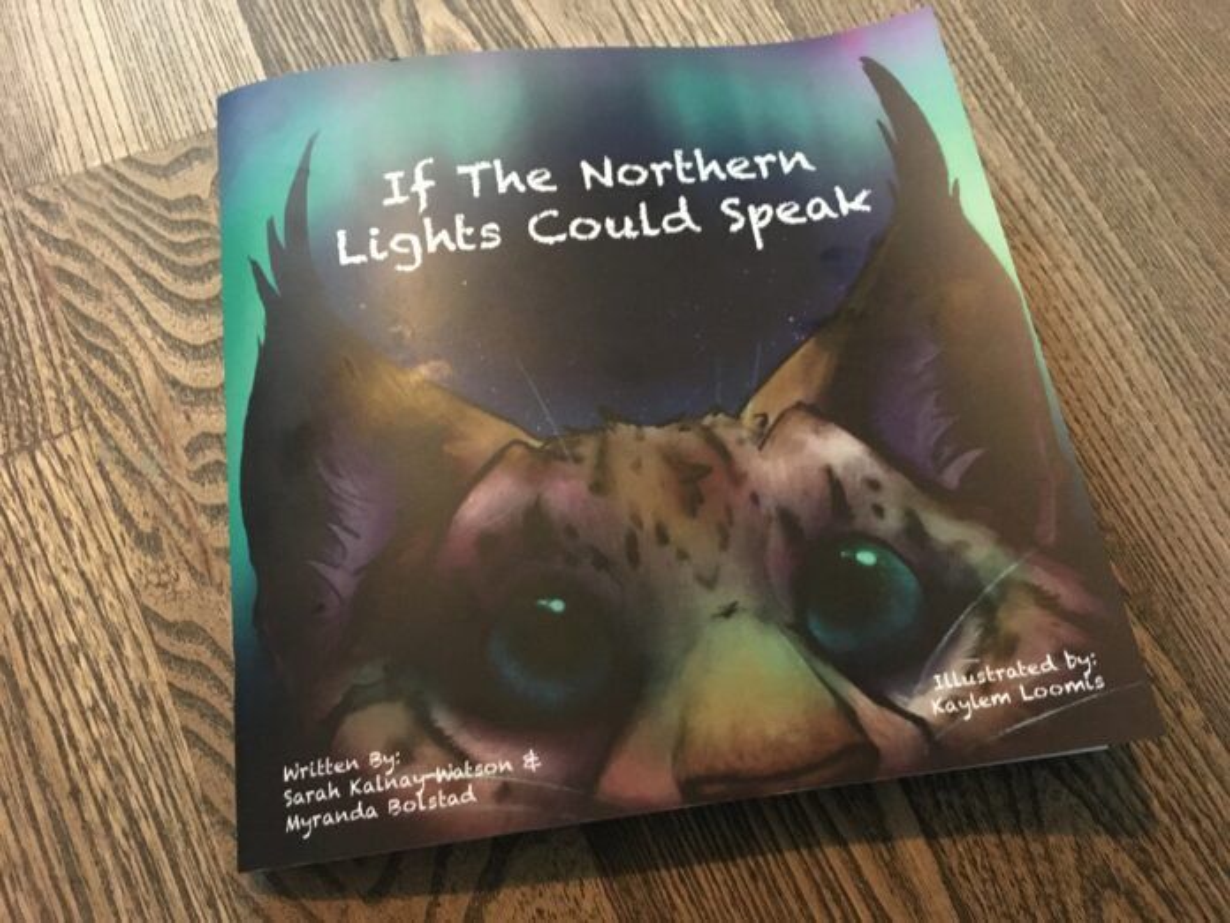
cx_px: 615
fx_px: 1030
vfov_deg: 48.2
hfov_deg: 61.7
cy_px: 462
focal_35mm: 29
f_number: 2.2
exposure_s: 1/15
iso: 400
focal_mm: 4.15
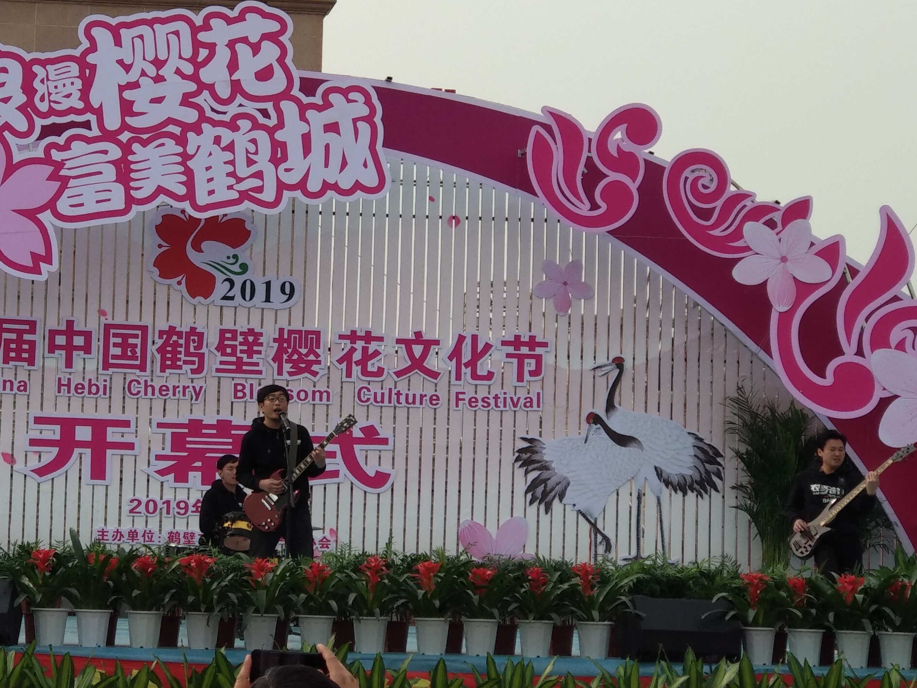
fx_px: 2066
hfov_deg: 24.8
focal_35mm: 78
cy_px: 285
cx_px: 276
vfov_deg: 18.9
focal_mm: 5.99
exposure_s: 1/716
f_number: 2.6
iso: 100
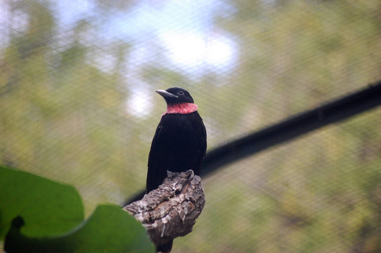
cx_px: 190
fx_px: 3172
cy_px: 126
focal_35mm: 300
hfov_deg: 6.9
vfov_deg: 4.6
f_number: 5.6
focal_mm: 200
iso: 800
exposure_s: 1/400
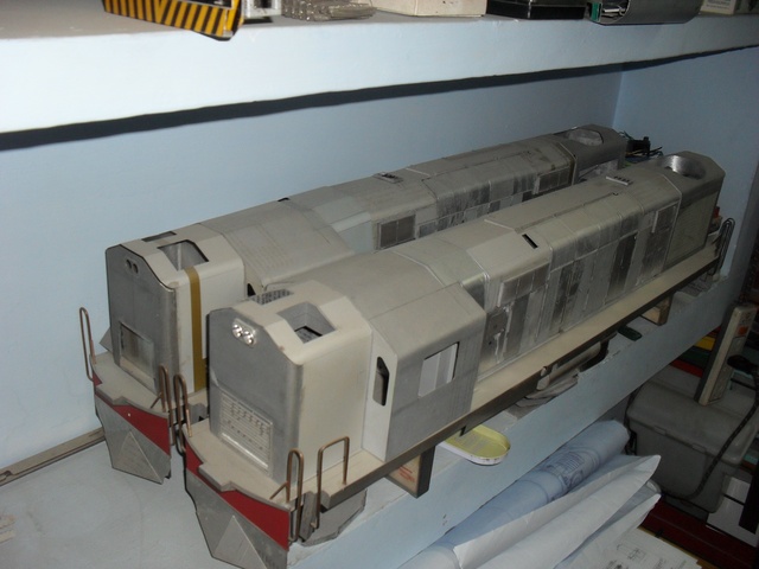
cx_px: 380
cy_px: 284
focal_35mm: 35
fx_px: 767
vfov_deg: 40.7
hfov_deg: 52.6
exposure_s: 1/45
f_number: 3.2
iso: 200
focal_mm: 6.3
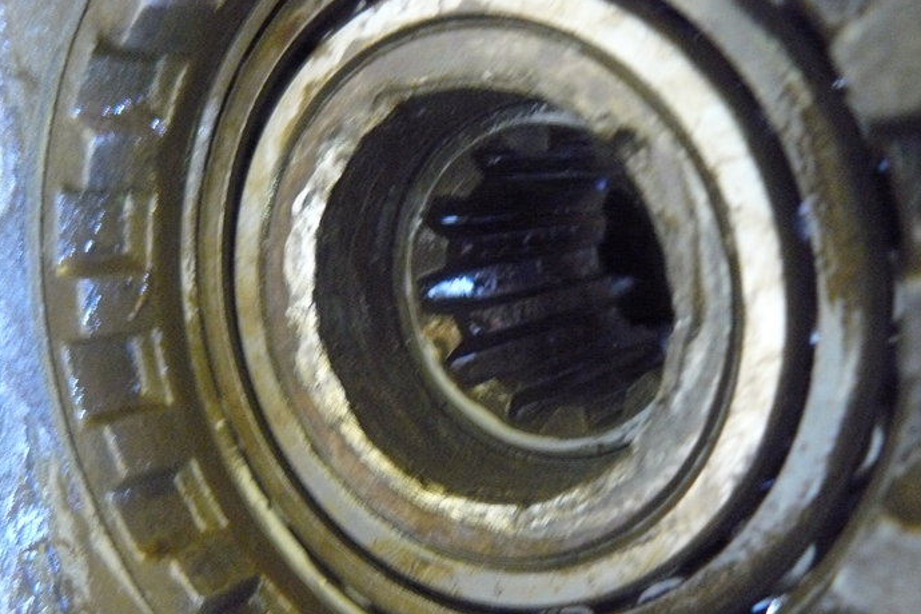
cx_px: 460
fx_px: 972
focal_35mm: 38
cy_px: 326
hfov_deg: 50.7
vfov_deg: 35.0
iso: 800
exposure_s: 1/10
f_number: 2.8
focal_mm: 6
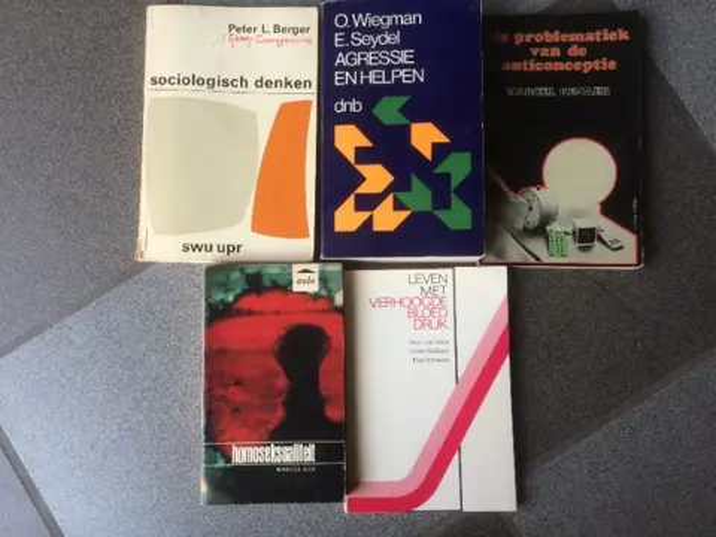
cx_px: 358
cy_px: 268
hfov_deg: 61.7
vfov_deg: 48.2
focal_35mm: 29
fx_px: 600
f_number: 2.2
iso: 32
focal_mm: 4.15
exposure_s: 1/157
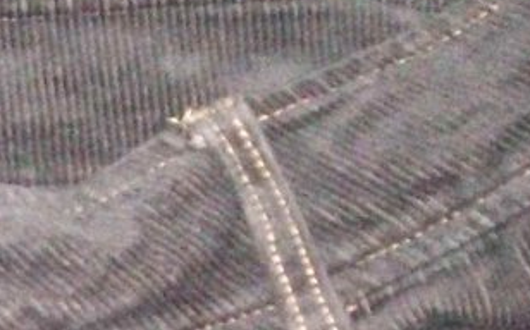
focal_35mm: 170
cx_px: -287
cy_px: 614
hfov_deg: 11.7
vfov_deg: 7.5
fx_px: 2454
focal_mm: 6.2
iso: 800
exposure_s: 1/128
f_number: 2.8
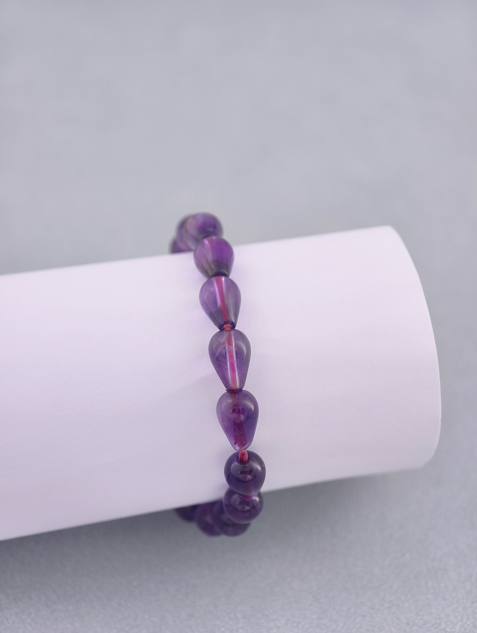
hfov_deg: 17.4
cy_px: 316
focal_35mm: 85
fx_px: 1558
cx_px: 238
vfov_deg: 23.0
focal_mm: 22.48
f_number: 2.67
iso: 125
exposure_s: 1/160
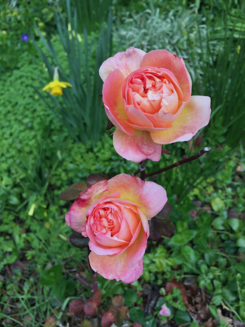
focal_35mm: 29
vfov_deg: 61.7
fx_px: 274
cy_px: 164
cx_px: 122
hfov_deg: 48.2
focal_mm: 4.15
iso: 32
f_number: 2.2
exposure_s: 1/520
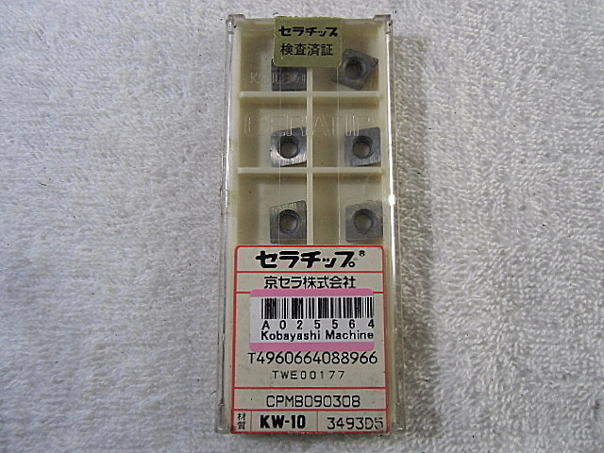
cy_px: 226
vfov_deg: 56.8
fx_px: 419
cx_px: 302
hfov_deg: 71.6
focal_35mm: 24
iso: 200
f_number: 3
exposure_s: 1/125
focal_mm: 4.24
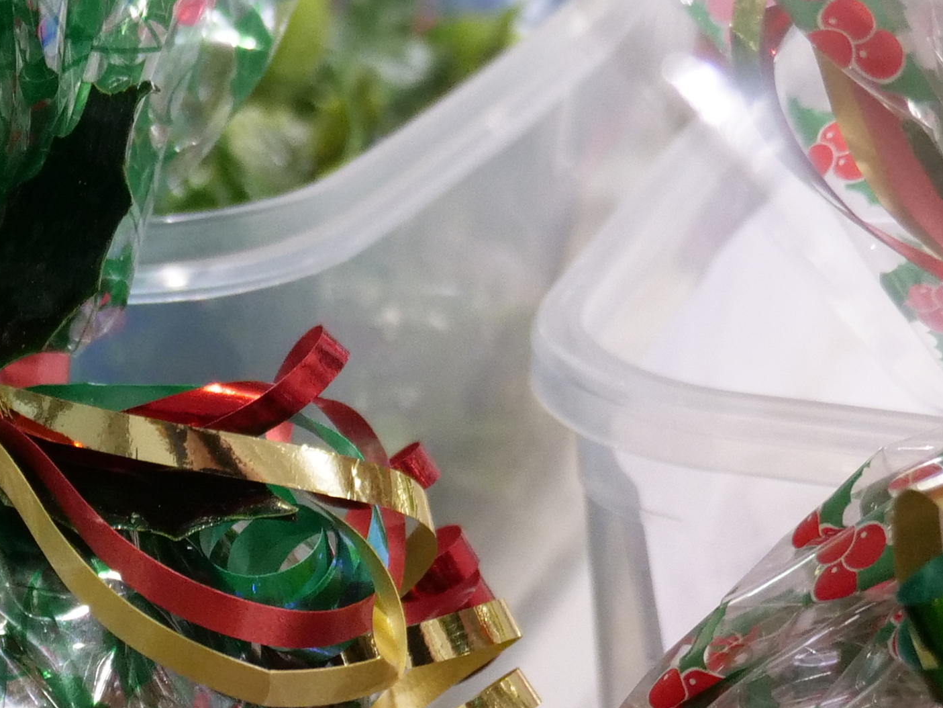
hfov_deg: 16.0
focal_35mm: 121
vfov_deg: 12.0
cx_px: 26
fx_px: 3297
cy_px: 797
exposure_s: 1/60
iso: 1000
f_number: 2.8
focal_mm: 17
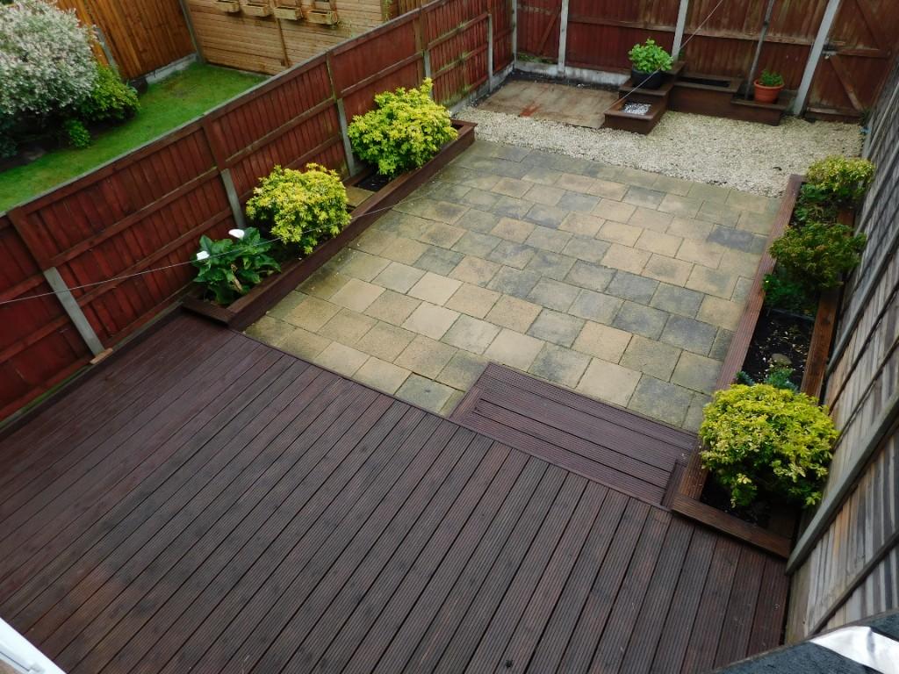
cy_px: 337
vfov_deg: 58.9
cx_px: 450
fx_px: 597
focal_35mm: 23
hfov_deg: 73.9
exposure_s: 1/320
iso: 125
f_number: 3
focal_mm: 4
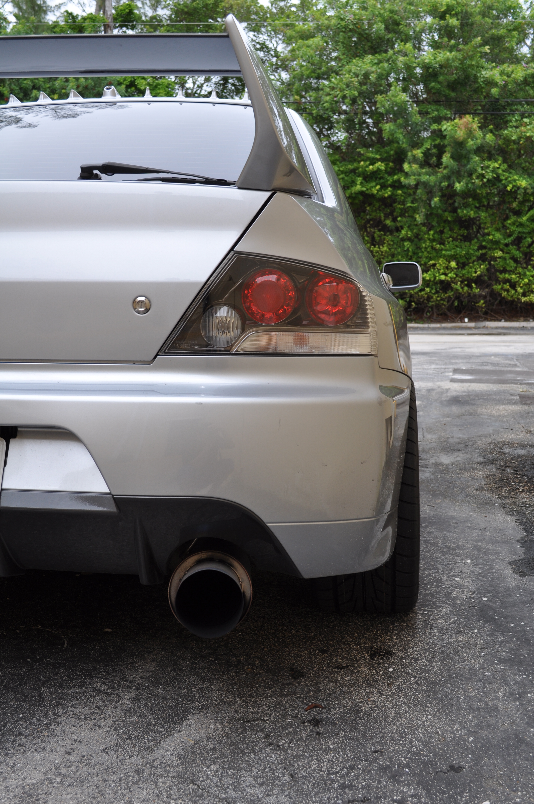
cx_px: 267
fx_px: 870
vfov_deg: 49.6
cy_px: 402
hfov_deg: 34.1
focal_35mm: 39
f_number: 7.1
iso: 200
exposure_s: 1/200
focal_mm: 26
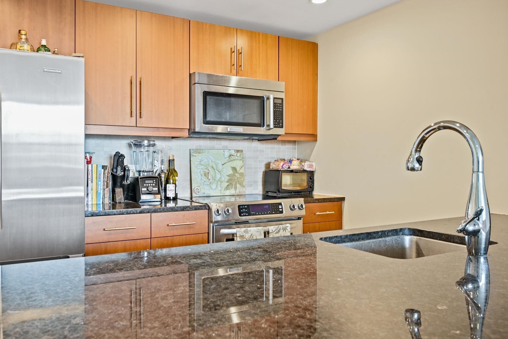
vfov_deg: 45.0
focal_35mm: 29
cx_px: 247
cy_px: 174
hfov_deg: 63.6
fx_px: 409
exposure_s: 1/1.67
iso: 400
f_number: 8
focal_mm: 28
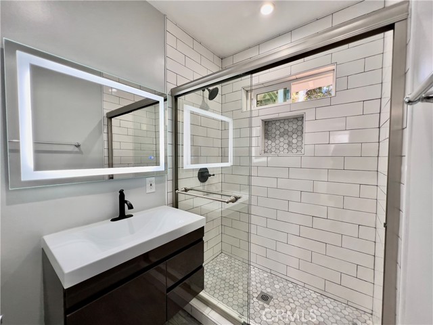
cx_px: 216
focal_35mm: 13
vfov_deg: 89.9
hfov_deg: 106.2
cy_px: 162
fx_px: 163
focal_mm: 1.57
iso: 100
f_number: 1.8
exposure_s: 1/120
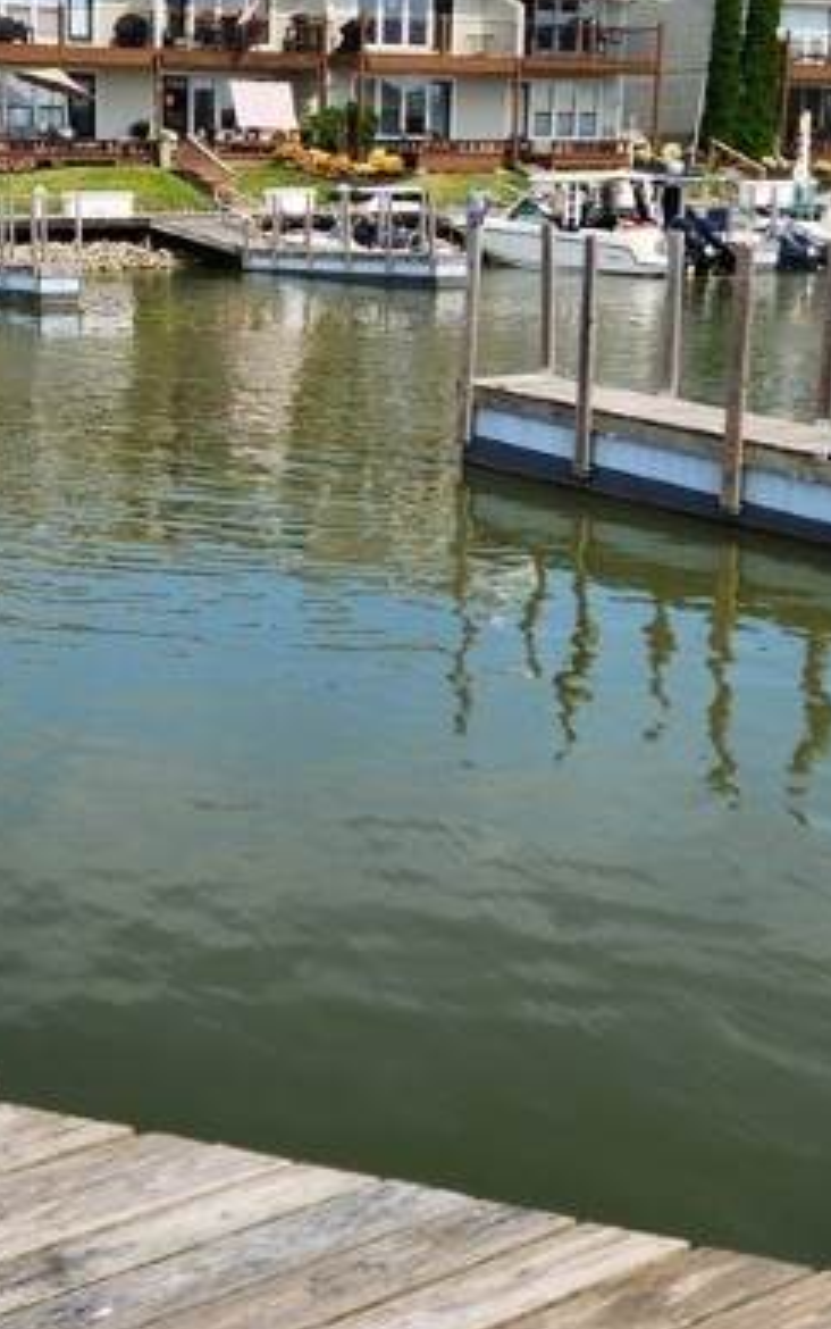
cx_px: 194
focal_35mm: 48
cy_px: 433
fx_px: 1738
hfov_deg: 26.5
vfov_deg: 41.2
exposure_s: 1/1525
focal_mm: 5.4
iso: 20
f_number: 1.8
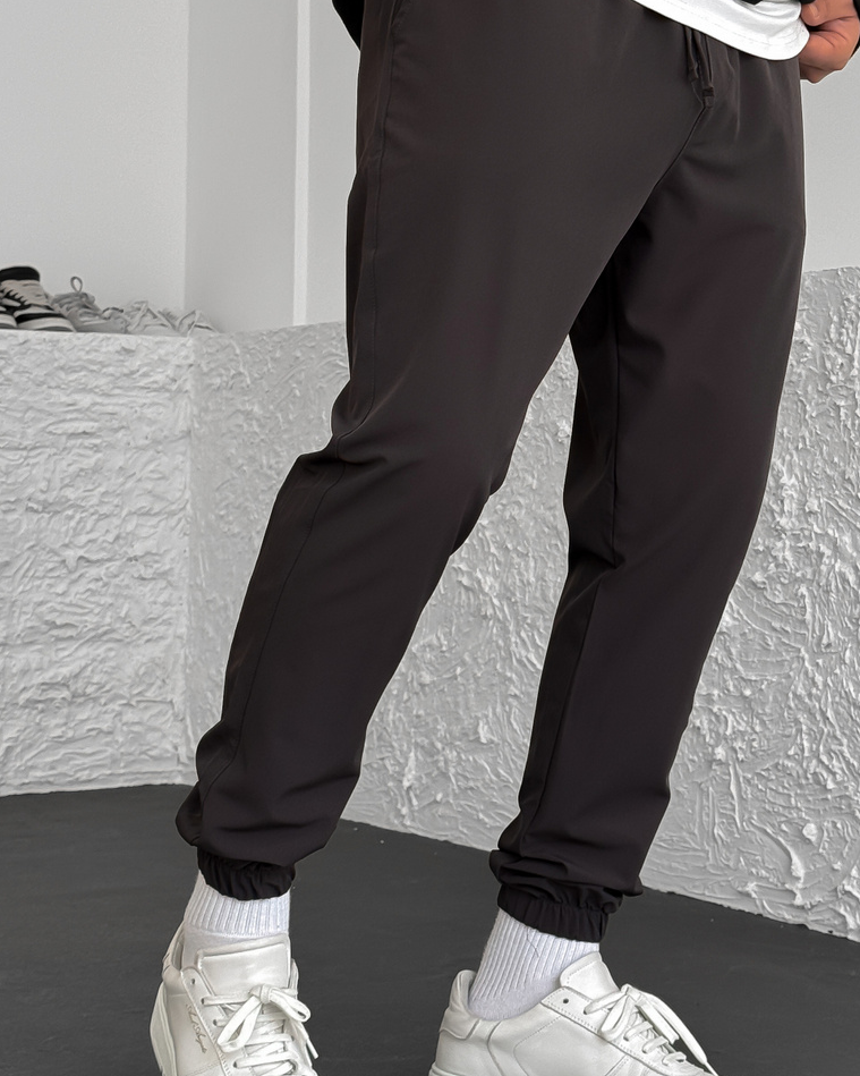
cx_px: 528
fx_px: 2514
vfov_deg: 24.1
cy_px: 376
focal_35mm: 79
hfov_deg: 19.4
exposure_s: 1/110
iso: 100
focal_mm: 6.86
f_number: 1.8
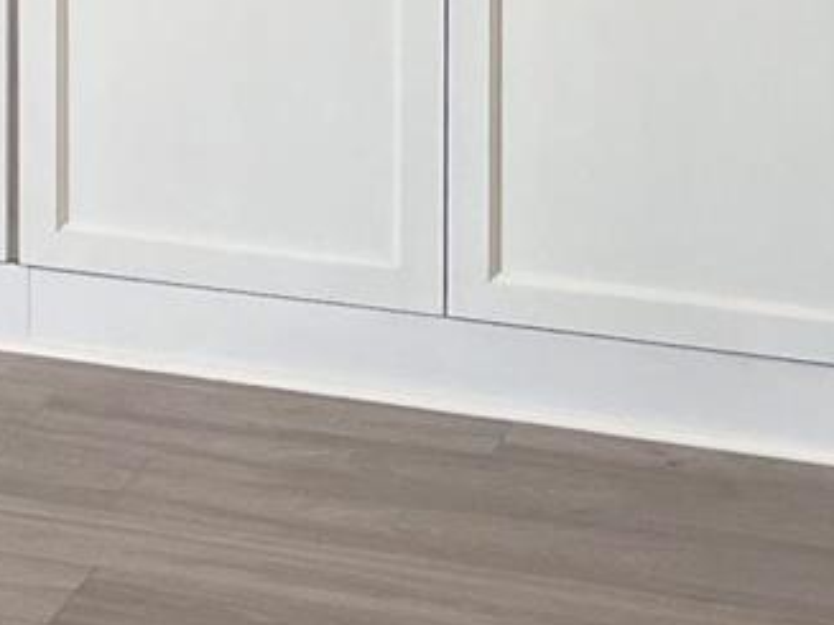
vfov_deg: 8.6
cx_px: -875
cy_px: -633
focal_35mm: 163
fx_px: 3926
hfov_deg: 11.0
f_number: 1.6
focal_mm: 5.1
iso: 80
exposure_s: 1/120
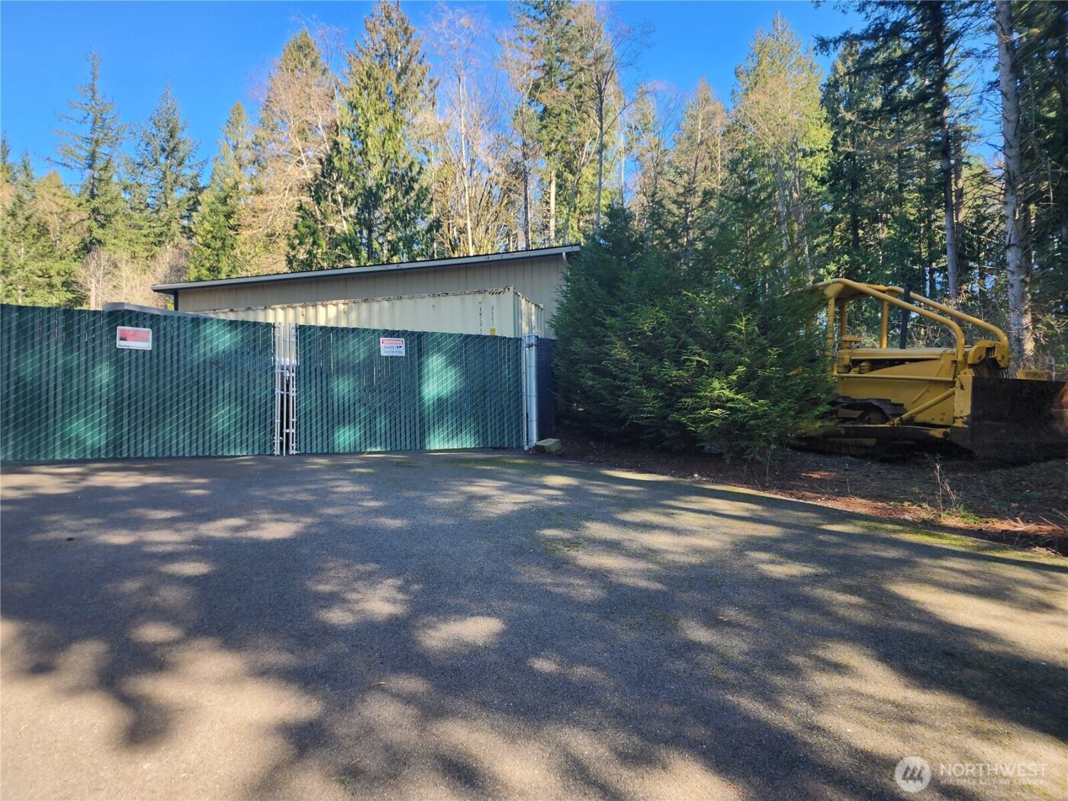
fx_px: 710
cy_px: 400
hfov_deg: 73.9
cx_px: 534
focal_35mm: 23
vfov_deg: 58.9
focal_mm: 6.4
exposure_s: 1/180
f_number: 1.8
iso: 16
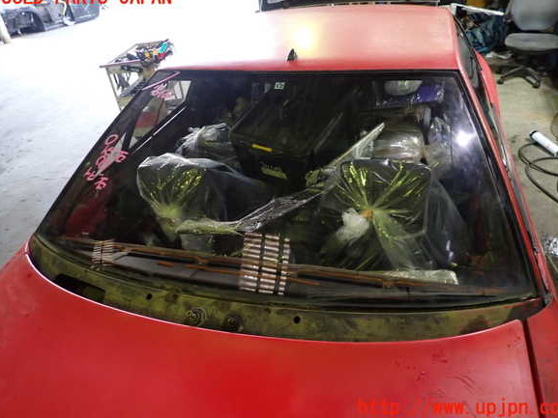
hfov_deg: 67.3
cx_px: 286
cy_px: 203
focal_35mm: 26
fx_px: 419
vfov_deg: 53.1
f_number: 2
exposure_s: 1/30
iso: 320
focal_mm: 4.5
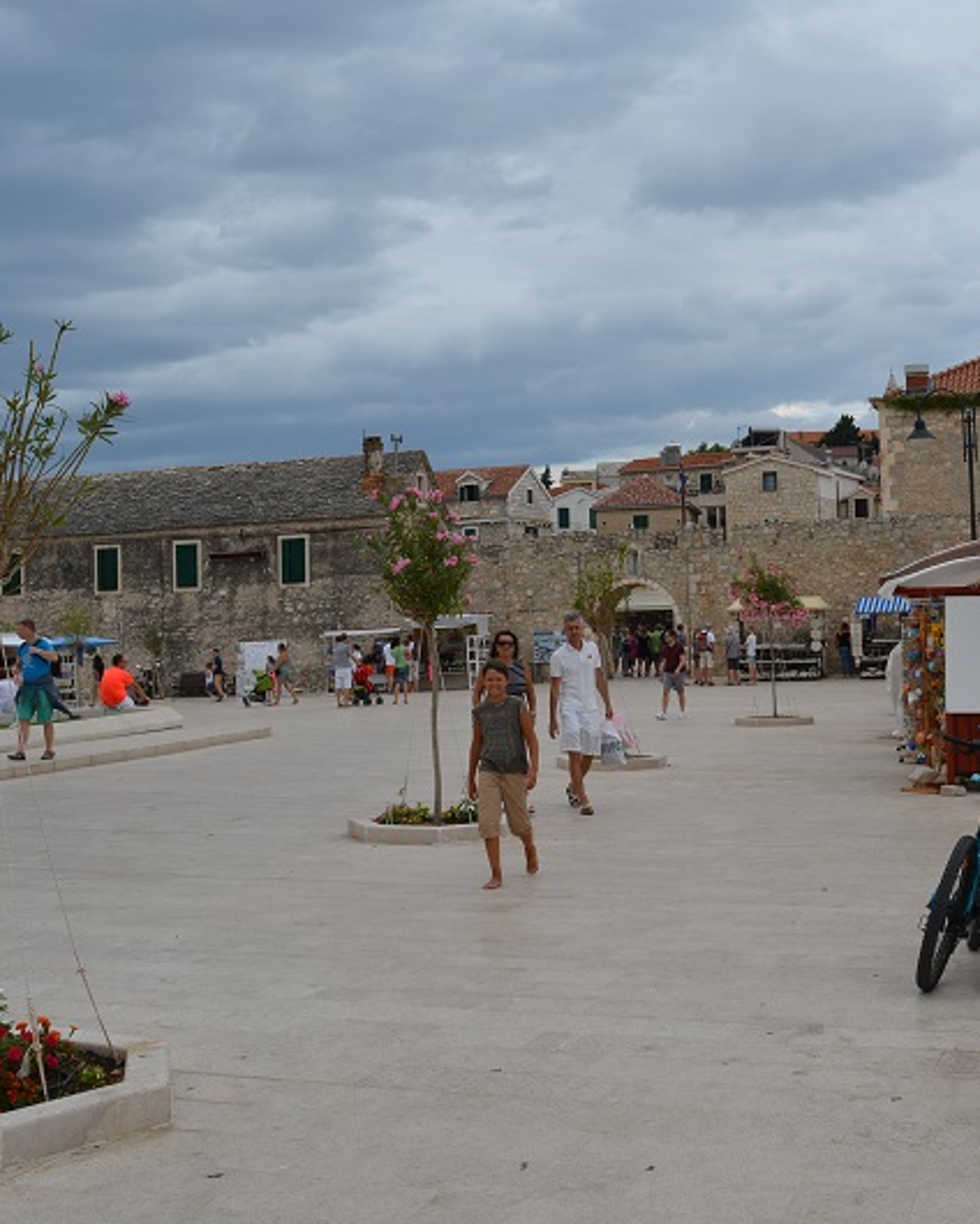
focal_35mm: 43
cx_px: 649
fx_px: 1559
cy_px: 550
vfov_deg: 42.8
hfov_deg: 34.6
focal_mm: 18
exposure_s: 1/250
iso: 100
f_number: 8
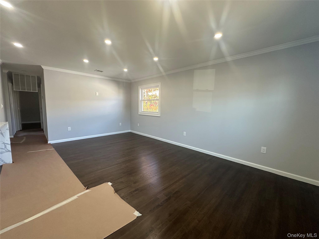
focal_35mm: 14
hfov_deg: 102.1
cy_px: 120
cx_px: 160
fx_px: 129
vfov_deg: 85.7
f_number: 2.2
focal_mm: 2.22
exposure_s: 1/99
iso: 125
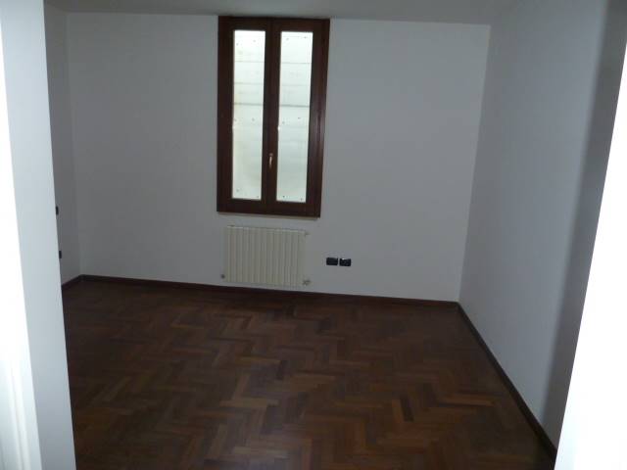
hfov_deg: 69.4
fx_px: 453
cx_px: 314
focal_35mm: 25
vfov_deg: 54.9
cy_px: 235
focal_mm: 4.1
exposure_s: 1/30
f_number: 3.3
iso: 320
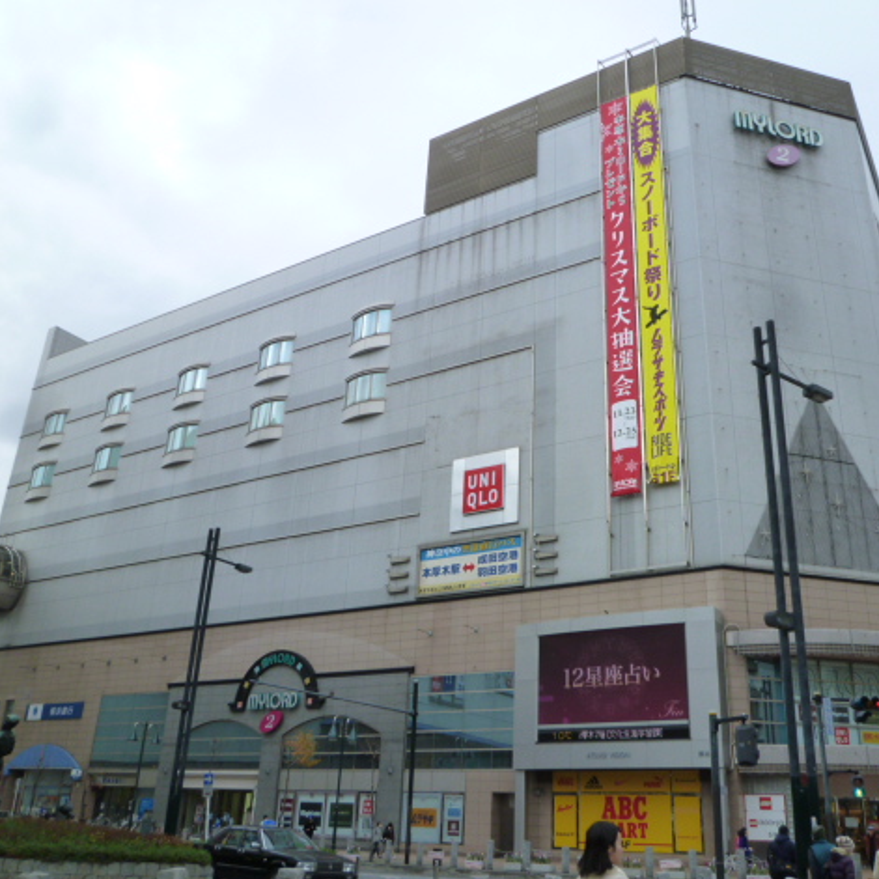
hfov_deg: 53.9
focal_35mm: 30
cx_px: 493
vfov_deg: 54.0
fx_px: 862
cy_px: 444
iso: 125
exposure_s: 1/125
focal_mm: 4.5
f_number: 4
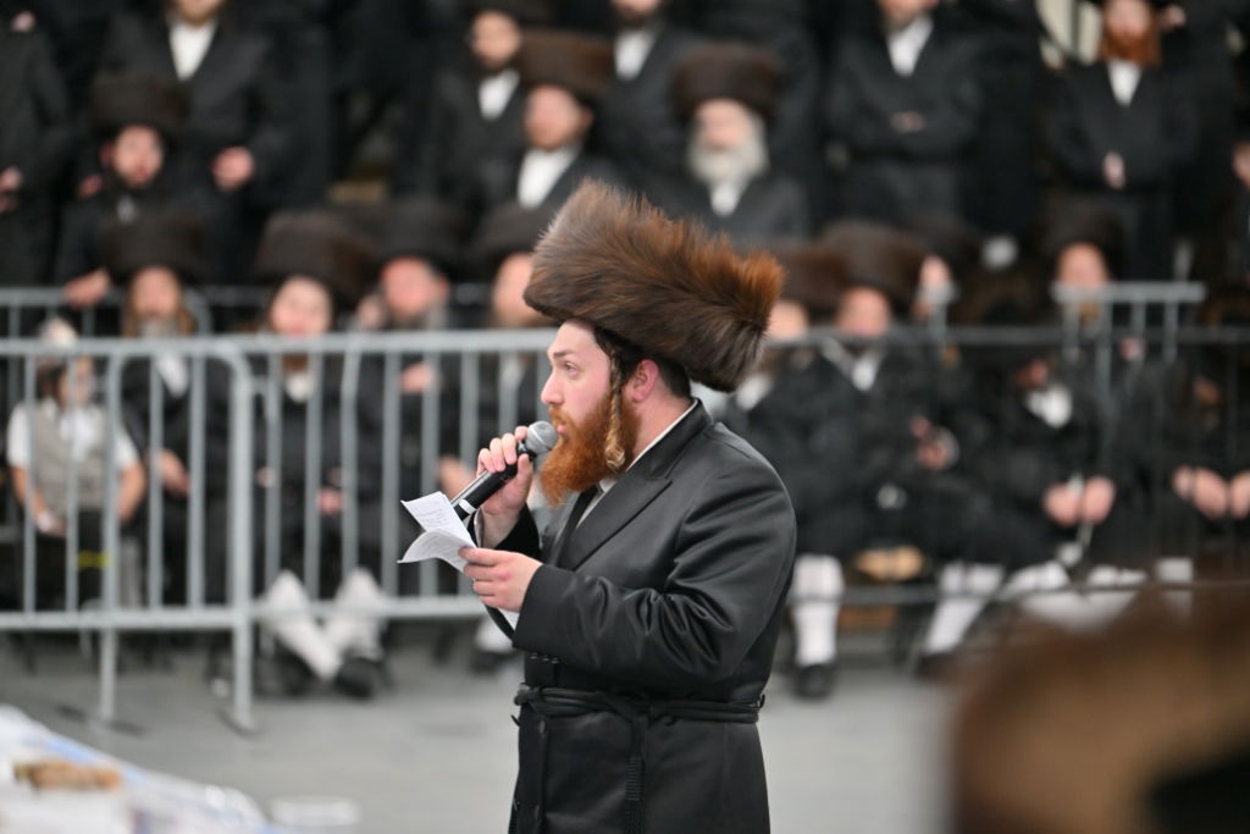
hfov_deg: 10.3
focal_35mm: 200
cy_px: 417
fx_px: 6945
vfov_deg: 6.9
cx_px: 625
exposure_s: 1/60
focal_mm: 200
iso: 250
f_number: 2.8
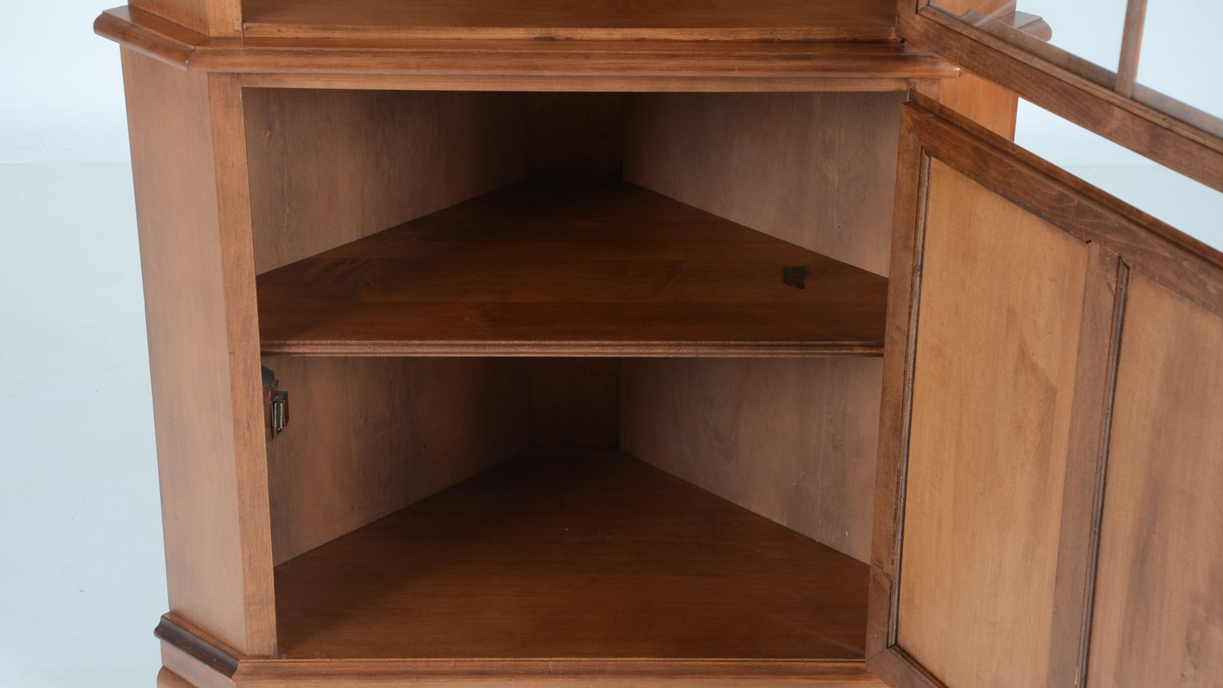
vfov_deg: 15.3
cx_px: 611
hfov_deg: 26.8
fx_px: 2562
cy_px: 386
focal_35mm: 79
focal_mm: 50
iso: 200
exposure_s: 1/60
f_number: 9
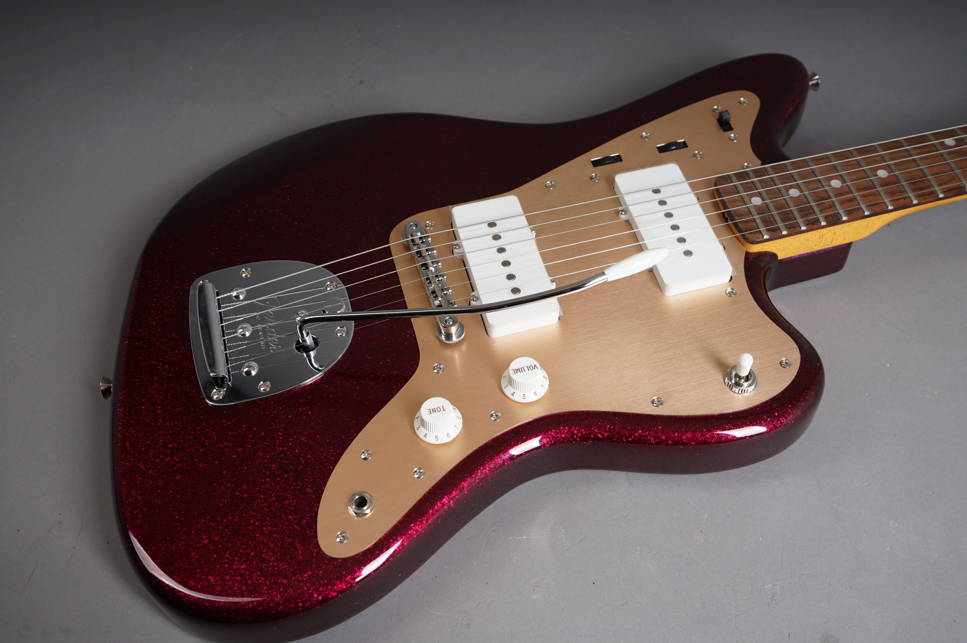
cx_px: 482
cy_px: 327
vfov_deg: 35.9
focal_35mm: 37
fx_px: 993
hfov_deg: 51.9
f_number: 8
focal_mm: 36
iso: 160
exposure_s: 1/160
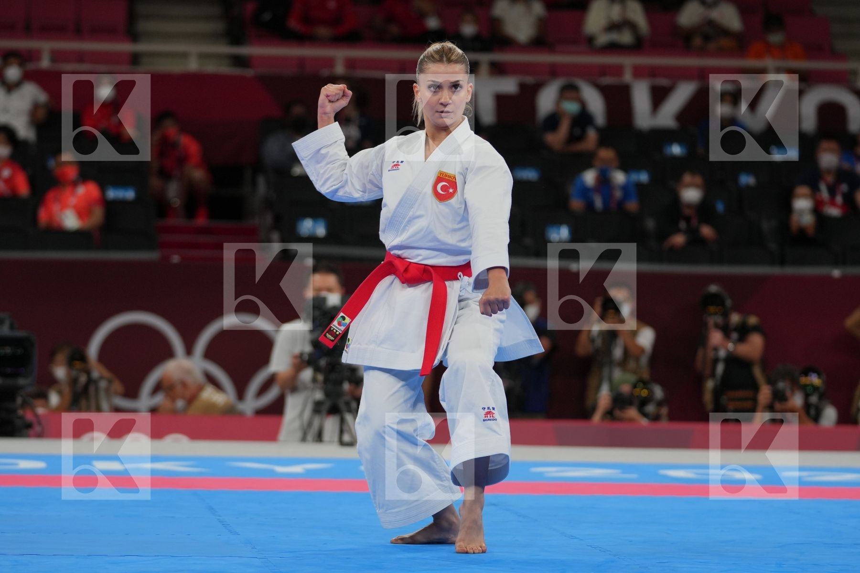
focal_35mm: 174
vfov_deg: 7.9
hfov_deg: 11.8
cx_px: 430
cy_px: 286
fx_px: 4156
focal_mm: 116
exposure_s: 1/1000
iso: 500
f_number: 2.8
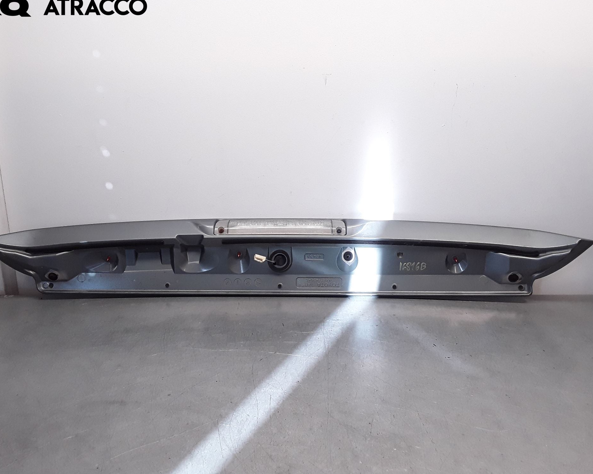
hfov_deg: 58.7
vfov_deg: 48.5
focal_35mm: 30
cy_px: 240
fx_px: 527
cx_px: 277
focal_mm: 2.91
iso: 100
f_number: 1.9
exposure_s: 1/195
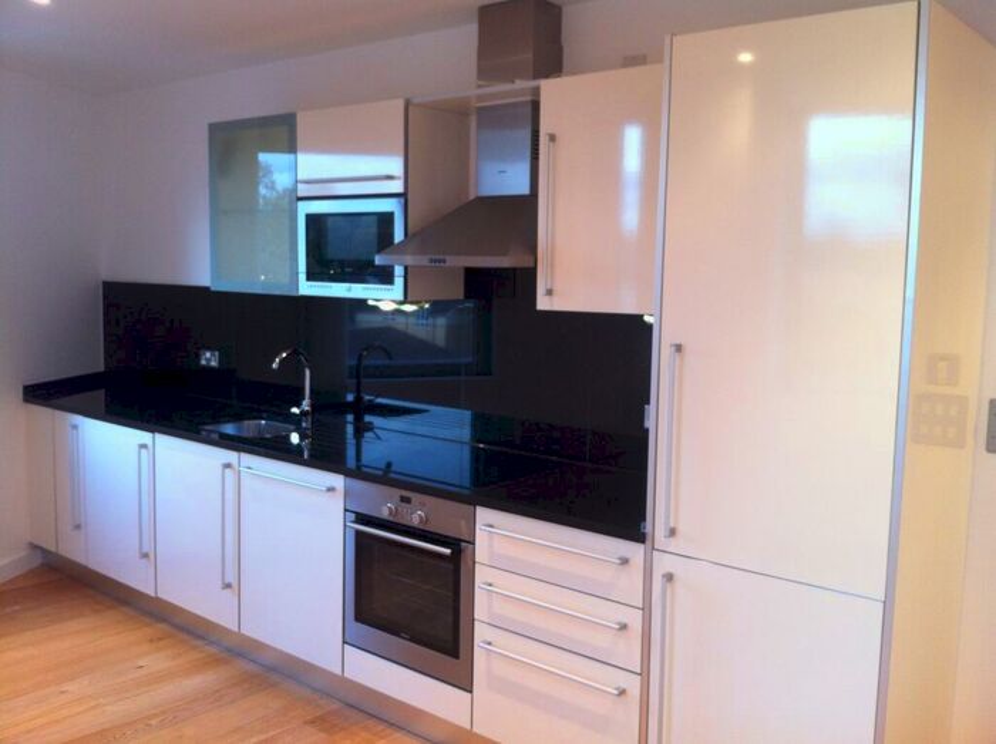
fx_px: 1006
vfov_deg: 40.6
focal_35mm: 35
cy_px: 372
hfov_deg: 52.7
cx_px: 498
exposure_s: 1/20
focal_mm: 3.85
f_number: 2.8
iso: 80
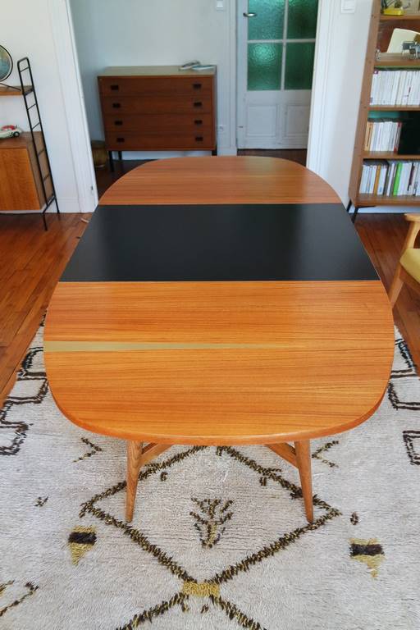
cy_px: 315
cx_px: 210
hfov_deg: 43.6
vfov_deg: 61.9
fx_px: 525
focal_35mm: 30
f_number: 3.5
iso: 1600
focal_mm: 20
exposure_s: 1/40
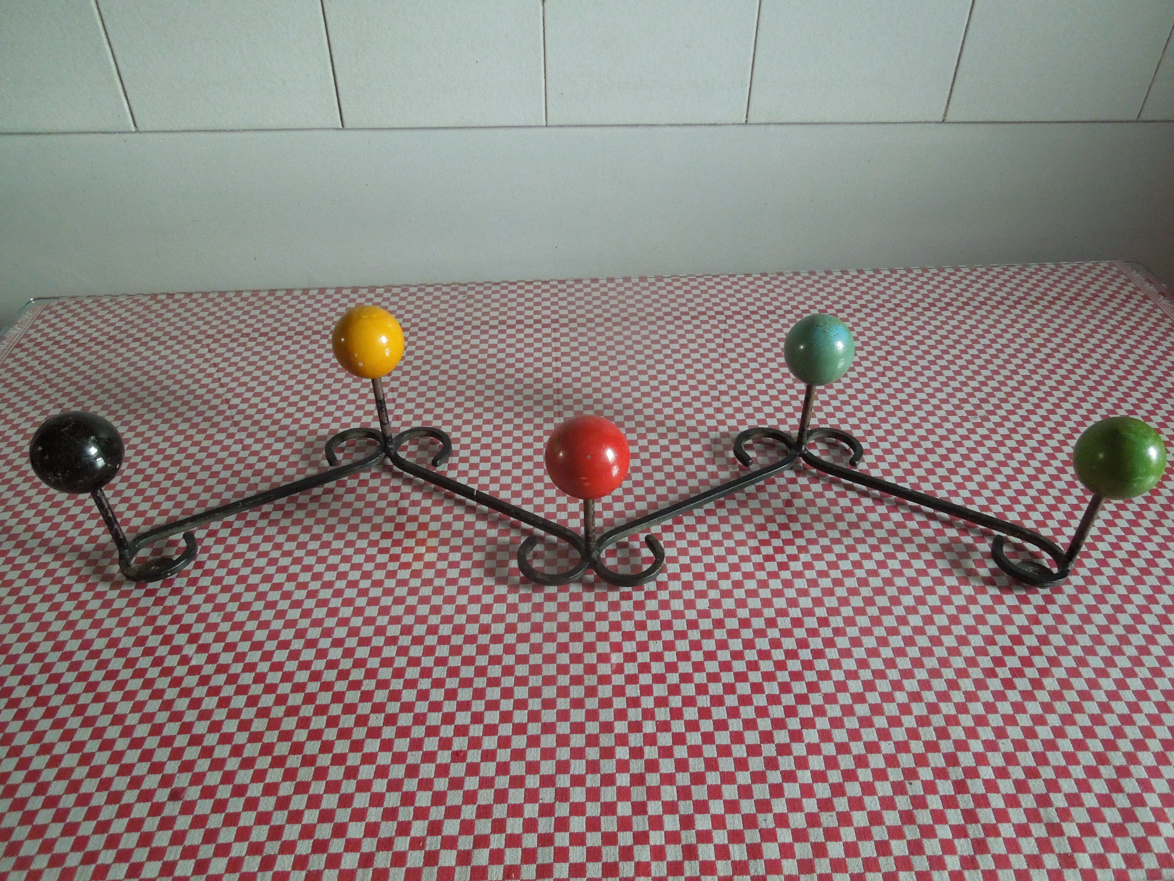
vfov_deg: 54.9
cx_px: 587
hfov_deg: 69.4
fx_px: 848
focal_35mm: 25
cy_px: 440
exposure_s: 1/50
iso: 800
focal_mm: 4.5
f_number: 3.3
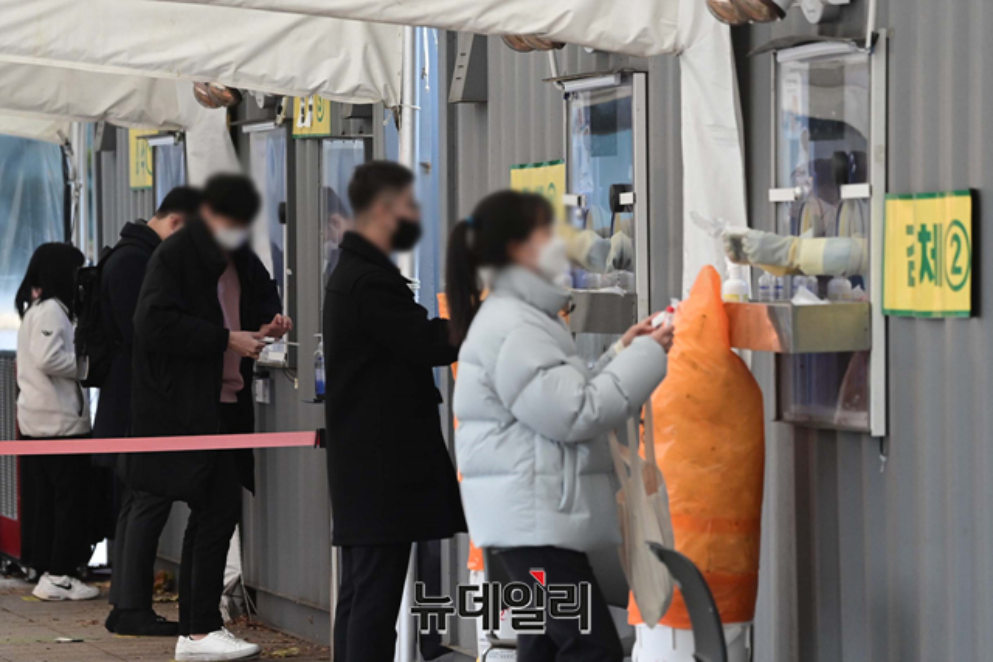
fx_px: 6069
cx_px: 496
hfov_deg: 9.4
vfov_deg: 6.2
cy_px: 331
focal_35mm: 220
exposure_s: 1/200
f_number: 5.3
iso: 3200
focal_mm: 220
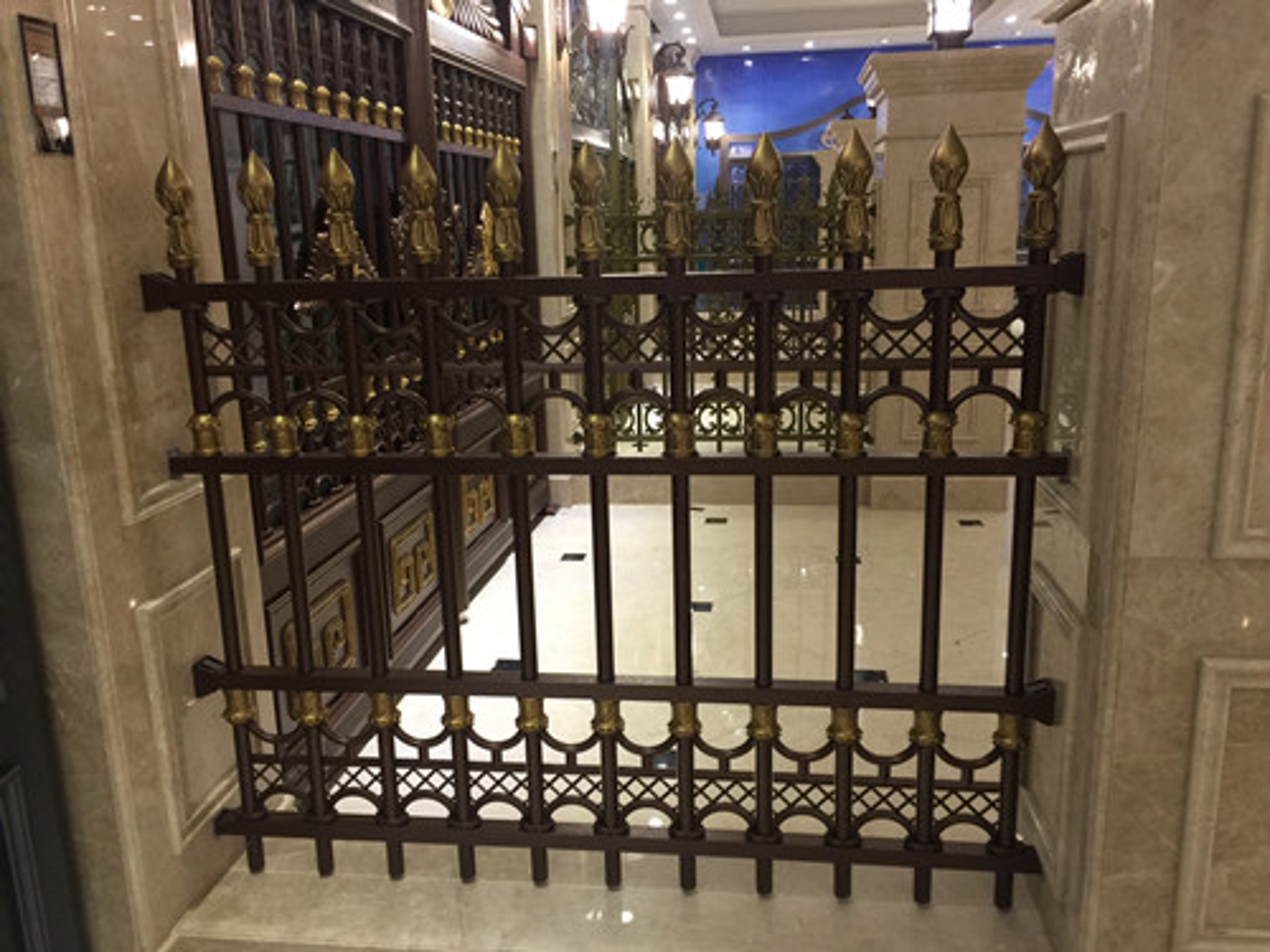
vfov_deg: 48.2
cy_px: 476
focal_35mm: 29
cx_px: 635
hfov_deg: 61.7
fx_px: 1064
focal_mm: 4.15
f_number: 2.2
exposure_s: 1/17
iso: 64
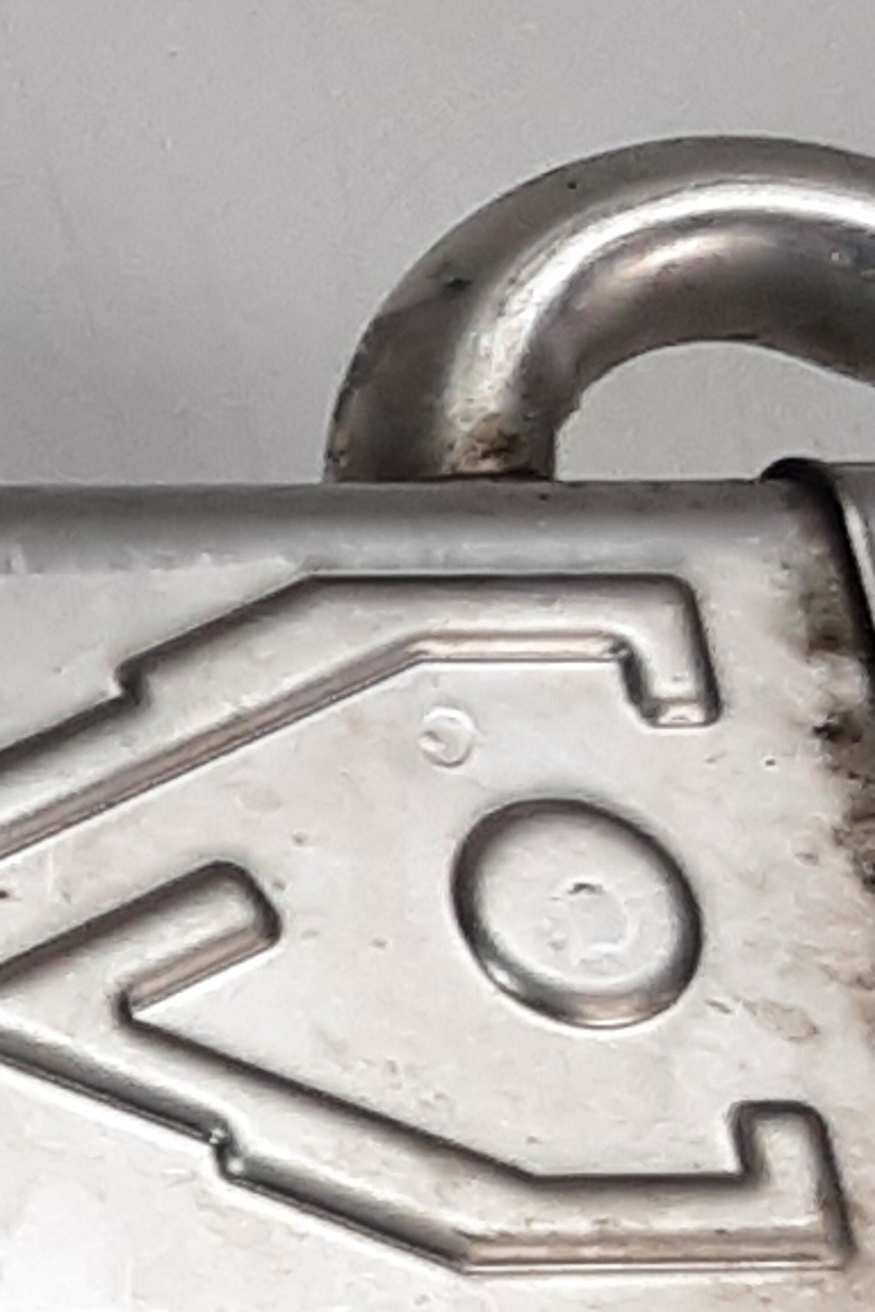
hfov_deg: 7.7
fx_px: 5796
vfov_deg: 12.8
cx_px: -1563
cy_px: 1157
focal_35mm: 159
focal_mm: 2.91
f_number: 1.9
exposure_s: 1/100
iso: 64
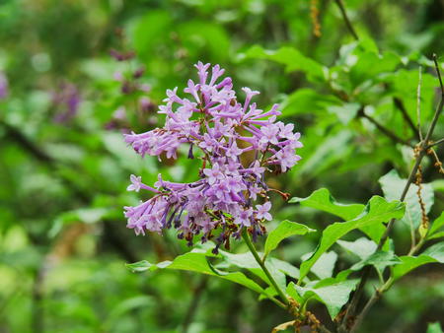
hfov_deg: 16.4
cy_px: 166
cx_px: 222
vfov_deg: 12.4
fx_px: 1540
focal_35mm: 120
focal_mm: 60
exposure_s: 1/125
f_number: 5.5
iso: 200
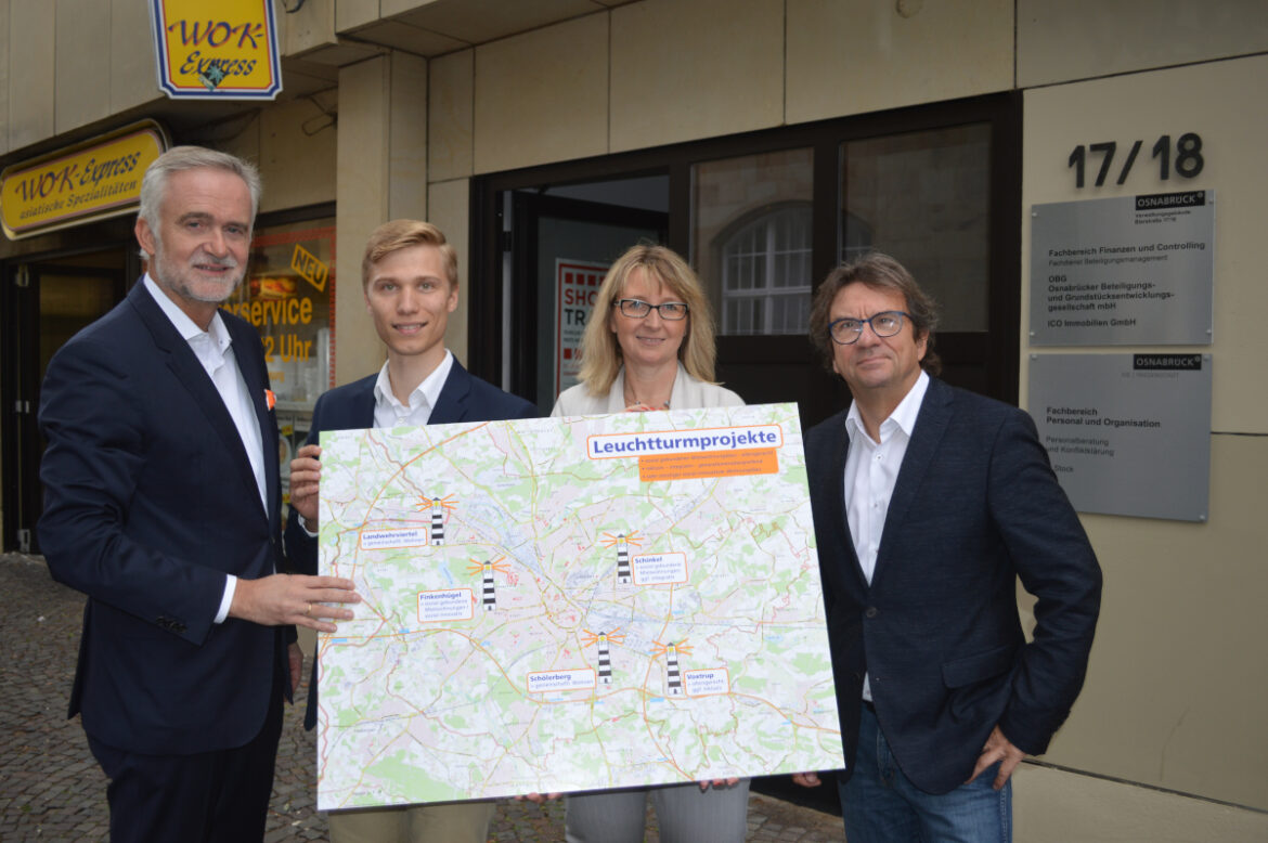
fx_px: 1161
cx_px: 634
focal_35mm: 33
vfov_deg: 39.9
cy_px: 422
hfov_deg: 57.3
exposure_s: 1/125
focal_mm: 22
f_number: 4
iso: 110
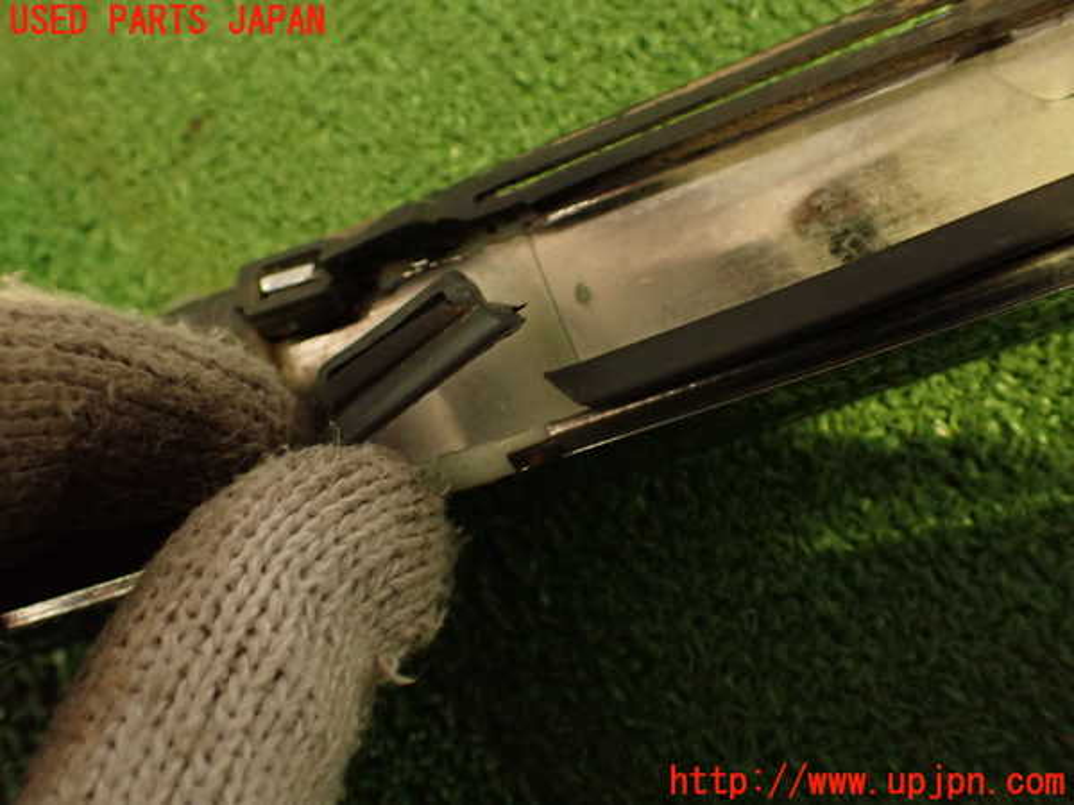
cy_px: 402
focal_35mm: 30
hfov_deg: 60.0
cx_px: 537
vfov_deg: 46.8
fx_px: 931
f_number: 2.3
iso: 640
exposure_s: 1/30
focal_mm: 5.4
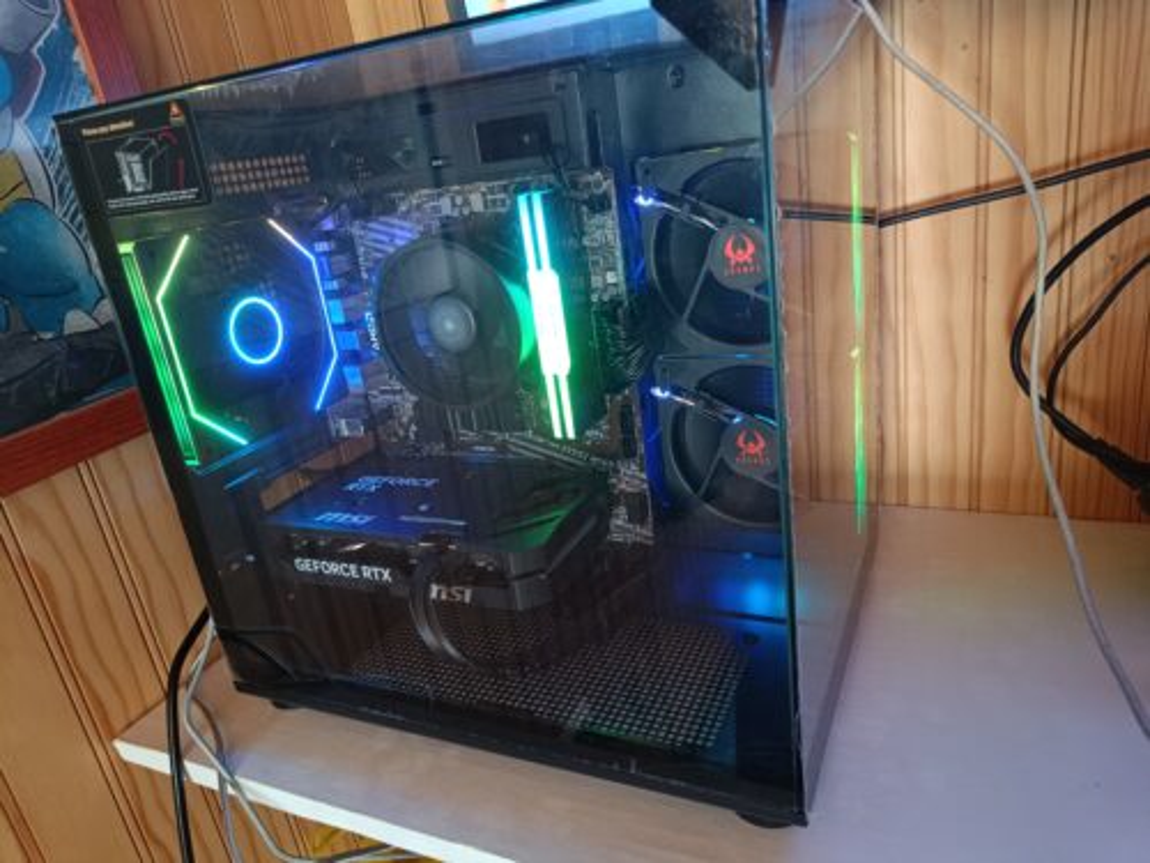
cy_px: 432
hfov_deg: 71.6
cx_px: 575
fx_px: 797
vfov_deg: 56.8
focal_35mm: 24
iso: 732
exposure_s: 1/25
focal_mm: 5.59
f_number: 1.88
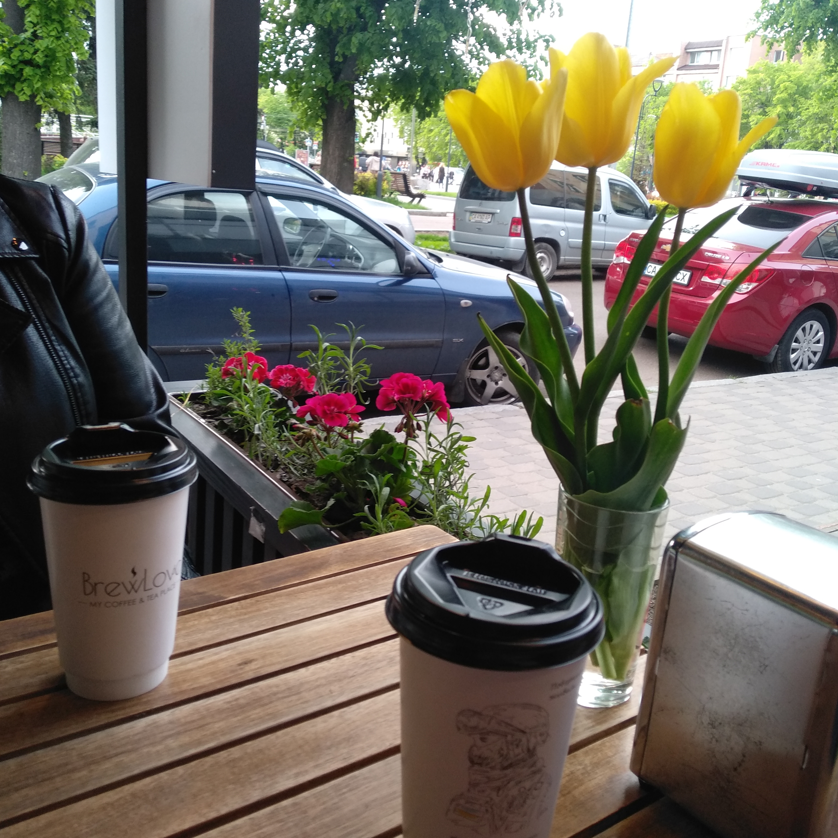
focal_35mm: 31
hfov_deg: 52.5
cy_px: 390
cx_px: 420
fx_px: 849
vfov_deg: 52.5
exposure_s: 1/60
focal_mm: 3.82
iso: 160
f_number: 2.2
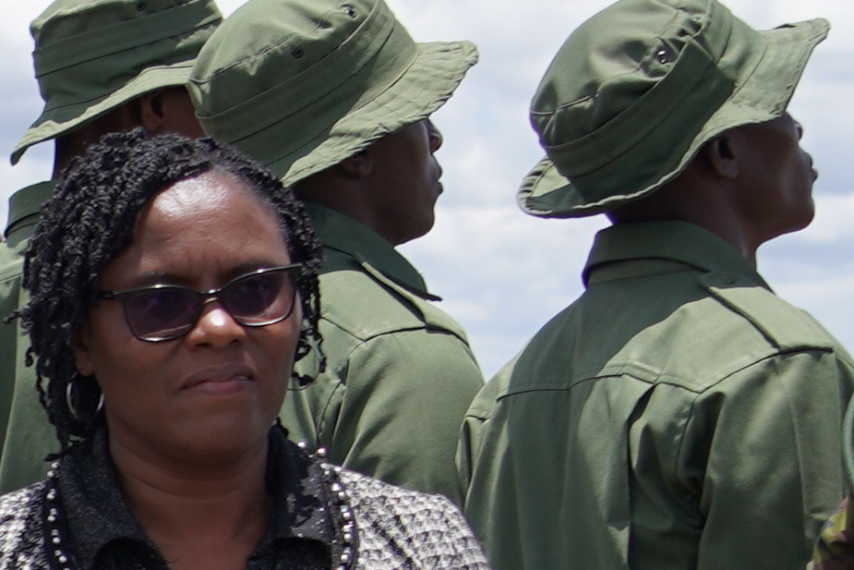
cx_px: -426
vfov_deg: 5.1
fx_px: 6311
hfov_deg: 7.6
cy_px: 1101
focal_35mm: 266
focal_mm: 41
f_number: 4.5
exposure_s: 1/800
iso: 100
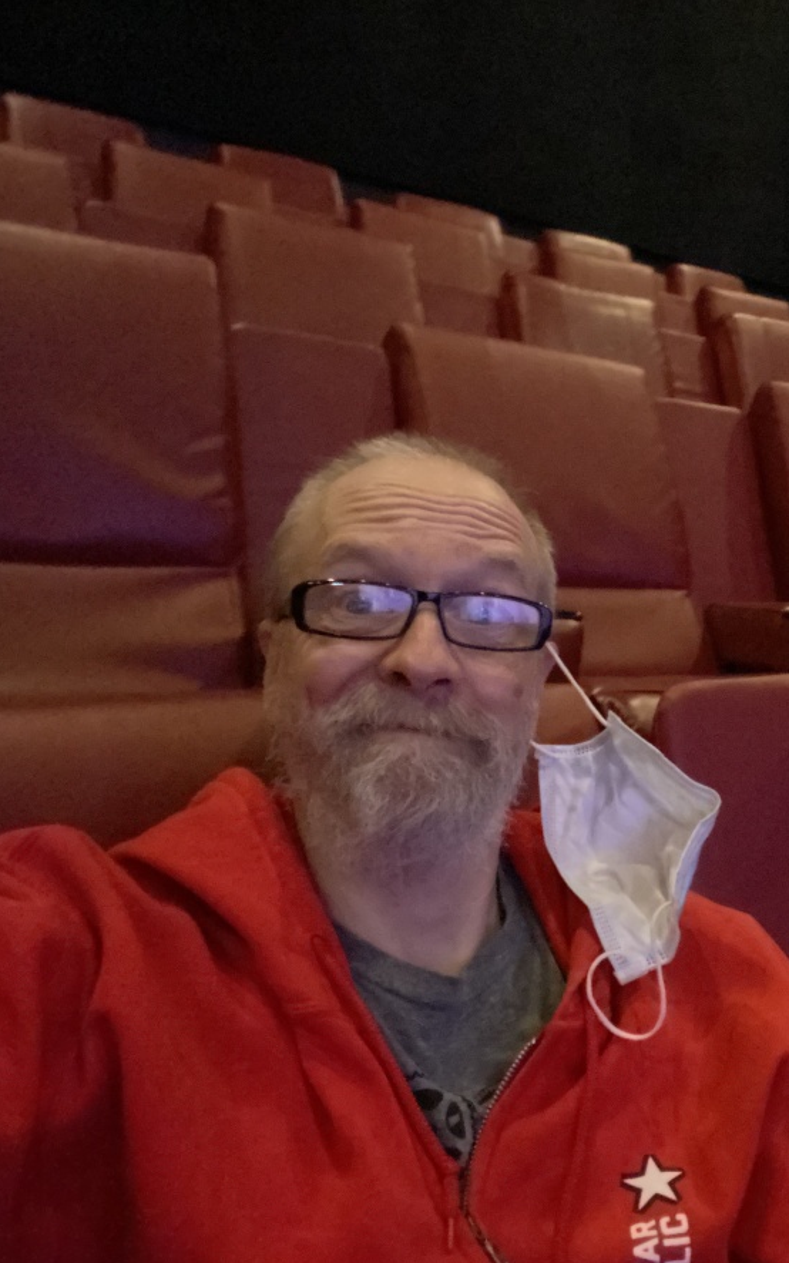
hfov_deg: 35.3
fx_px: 1136
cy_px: 634
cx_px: 755
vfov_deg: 58.2
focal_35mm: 33
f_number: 2.2
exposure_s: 1/15
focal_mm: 2.71
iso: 2000
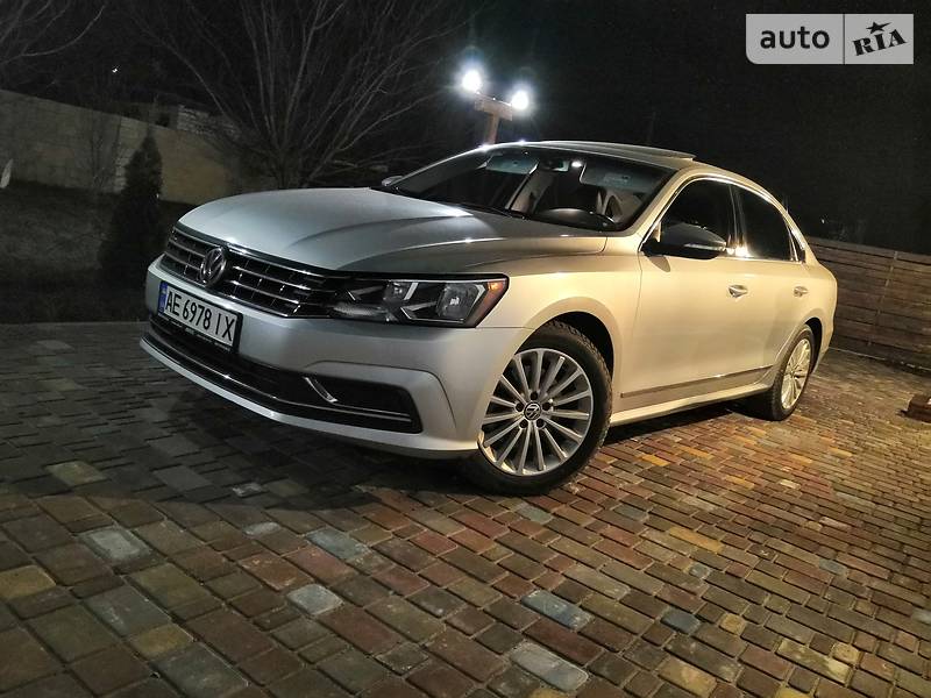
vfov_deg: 51.4
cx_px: 466
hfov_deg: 65.3
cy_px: 349
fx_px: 726
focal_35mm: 27
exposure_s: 1/13
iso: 3200
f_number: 1.8
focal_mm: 4
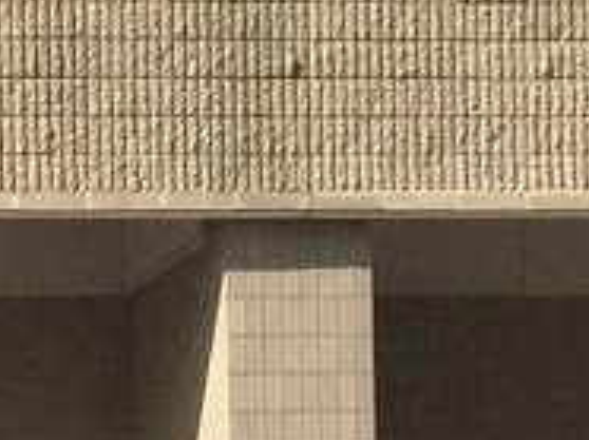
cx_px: -513
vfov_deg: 7.0
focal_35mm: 200
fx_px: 3399
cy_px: 1035
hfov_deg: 9.4
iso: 32
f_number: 2.2
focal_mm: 4.15
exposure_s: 1/1163
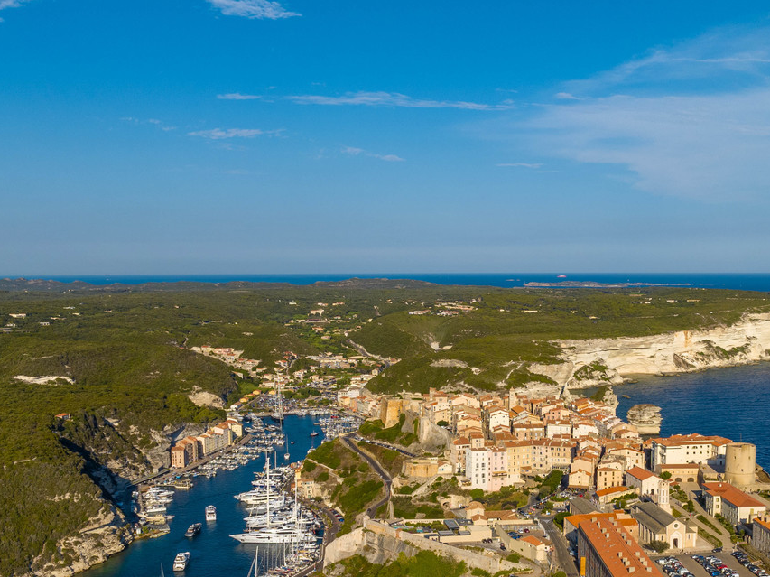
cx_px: 450
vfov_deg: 31.8
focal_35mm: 45
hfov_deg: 41.9
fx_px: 1001
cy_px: 403
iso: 100
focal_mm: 12.3
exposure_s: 1/400
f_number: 8
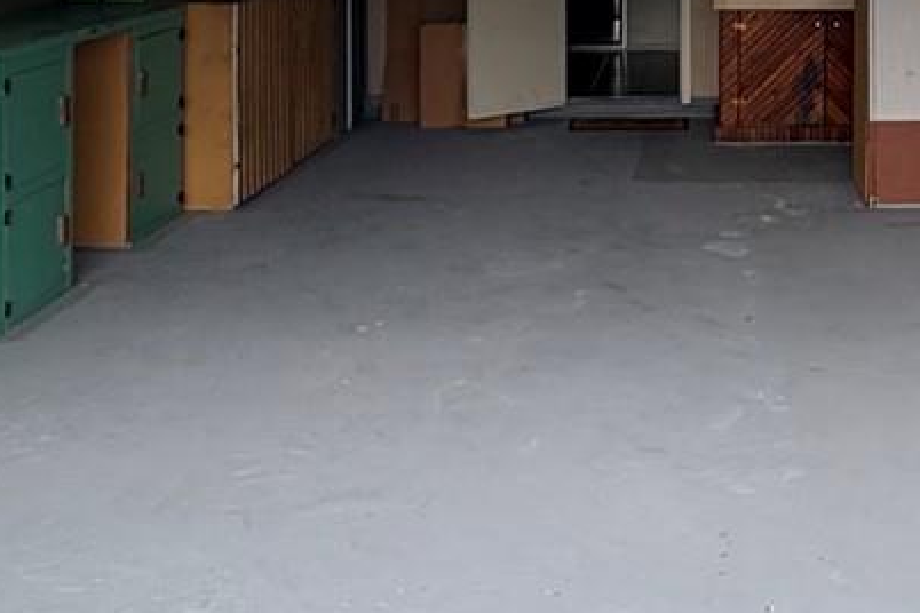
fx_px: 1482
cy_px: -80
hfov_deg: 33.6
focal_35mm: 58
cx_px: 719
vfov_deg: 22.0
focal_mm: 2.22
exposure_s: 1/255
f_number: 2.2
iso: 64
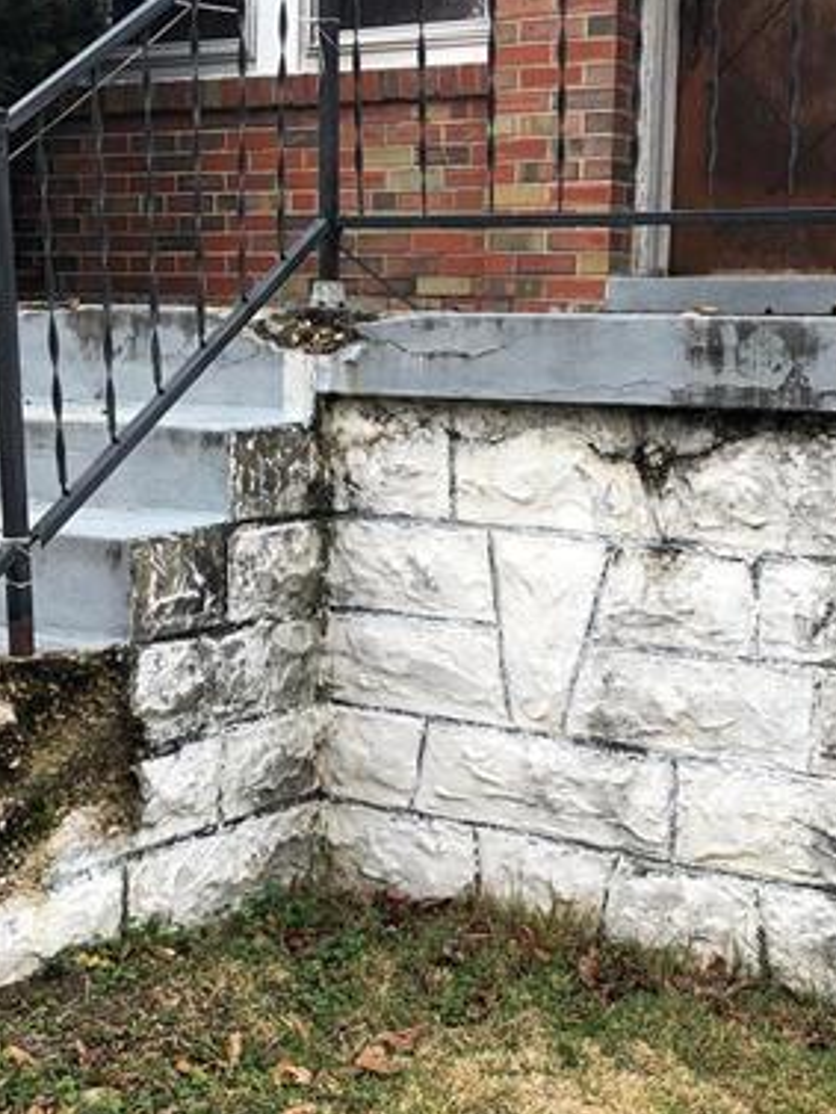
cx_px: 411
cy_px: 550
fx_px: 1834
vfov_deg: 33.8
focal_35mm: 57
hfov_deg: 25.7
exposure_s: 1/300
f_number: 1.8
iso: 20
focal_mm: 3.99
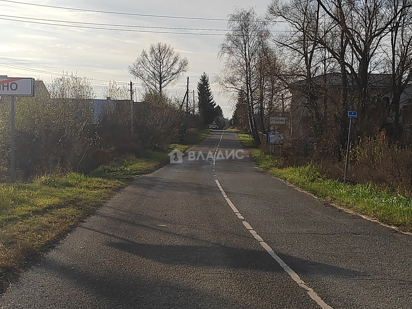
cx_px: 206
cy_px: 154
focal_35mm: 46
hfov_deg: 41.2
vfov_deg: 31.5
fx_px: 548
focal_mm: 5.52
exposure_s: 1/2000
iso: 175
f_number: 1.9
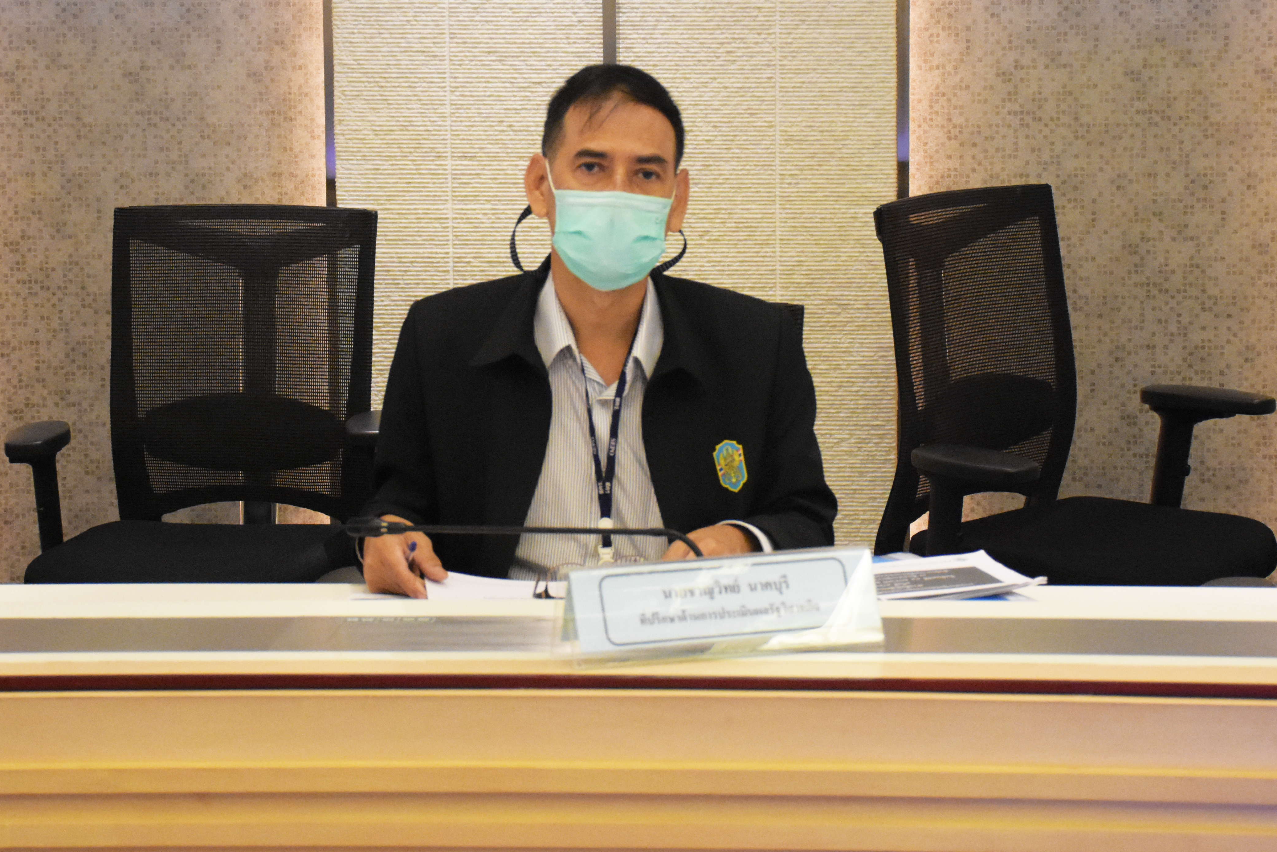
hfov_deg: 20.9
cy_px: 282
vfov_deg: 14.0
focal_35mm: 98
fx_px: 3466
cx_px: 623
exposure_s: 1/100
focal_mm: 45
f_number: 5.6
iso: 5000
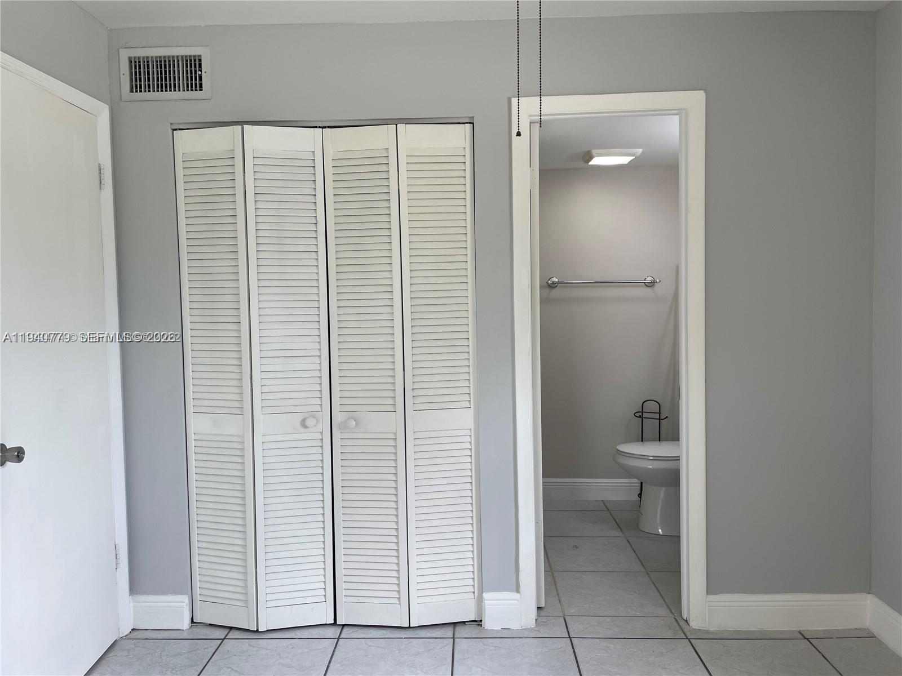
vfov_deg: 53.1
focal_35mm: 26
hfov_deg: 67.3
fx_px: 677
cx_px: 451
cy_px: 338
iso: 32
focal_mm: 4.2
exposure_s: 1/121
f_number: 1.6
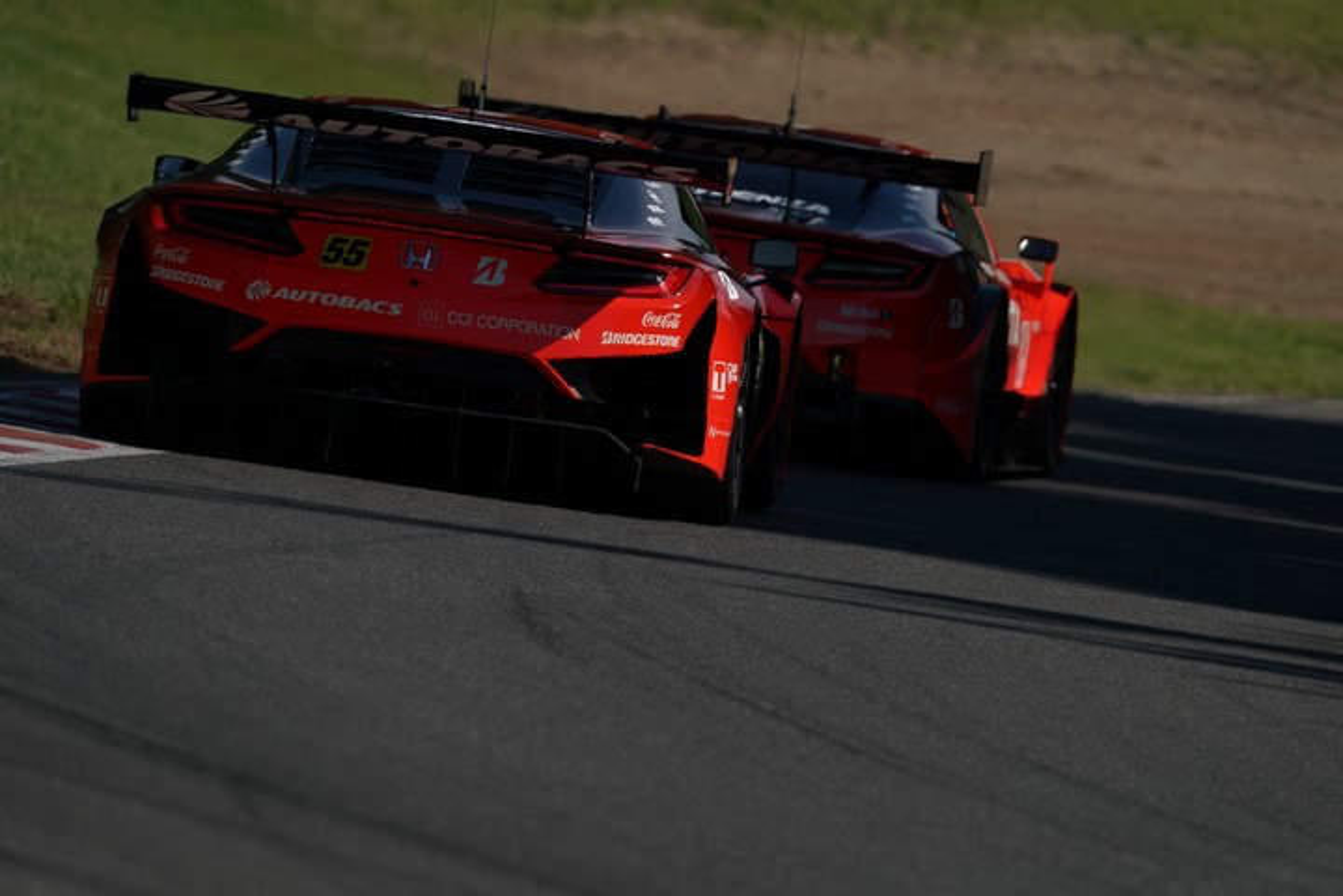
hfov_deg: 3.4
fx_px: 22382
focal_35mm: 600
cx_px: 672
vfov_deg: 2.3
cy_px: 448
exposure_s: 1/1000
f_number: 9
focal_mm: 600
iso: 200
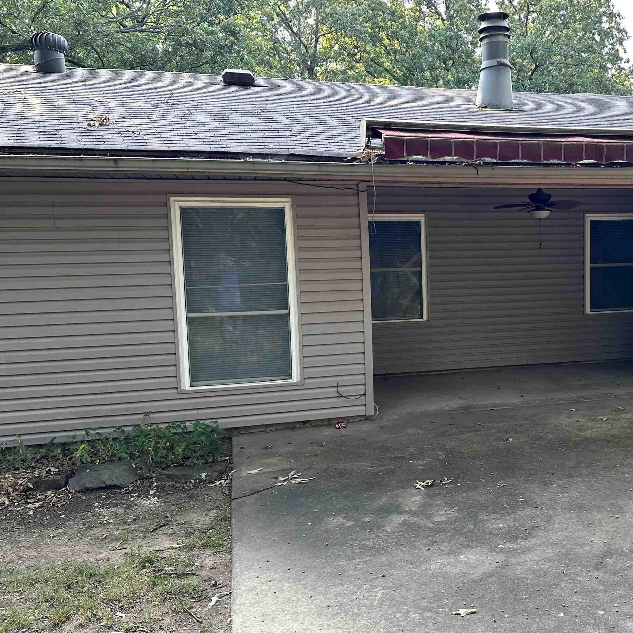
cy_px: 325
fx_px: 724
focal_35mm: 35
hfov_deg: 45.8
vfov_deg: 47.2
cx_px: 464
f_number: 1.78
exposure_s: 1/141
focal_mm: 6.86
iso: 64
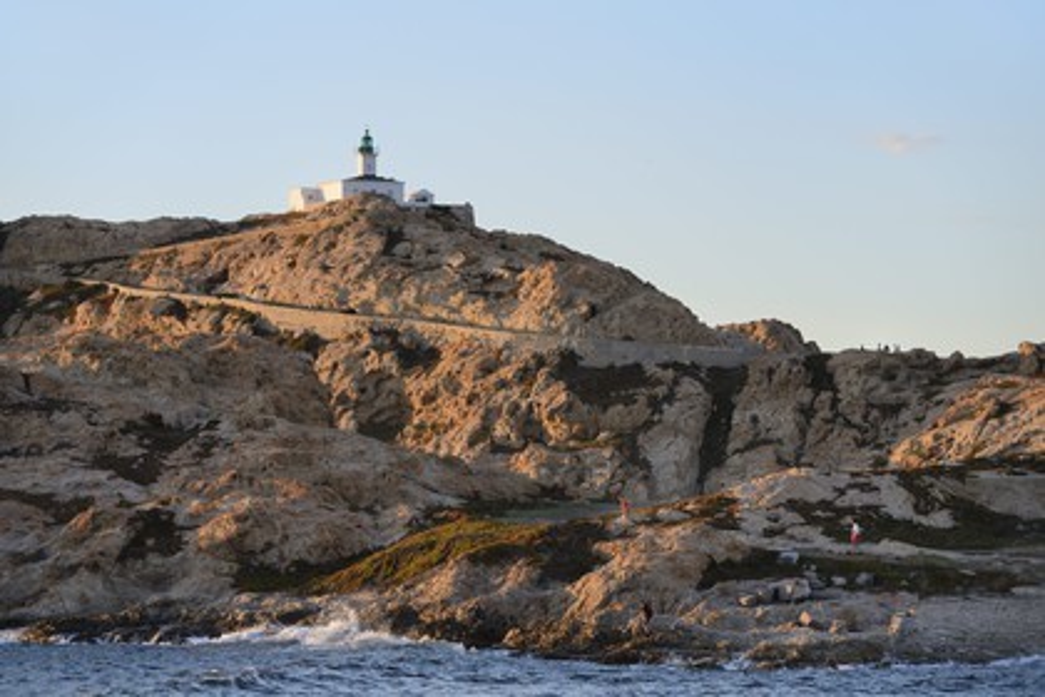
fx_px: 4209
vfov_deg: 9.5
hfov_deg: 14.2
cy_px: 348
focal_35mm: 145
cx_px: 522
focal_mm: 145
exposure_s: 1/250
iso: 200
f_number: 5
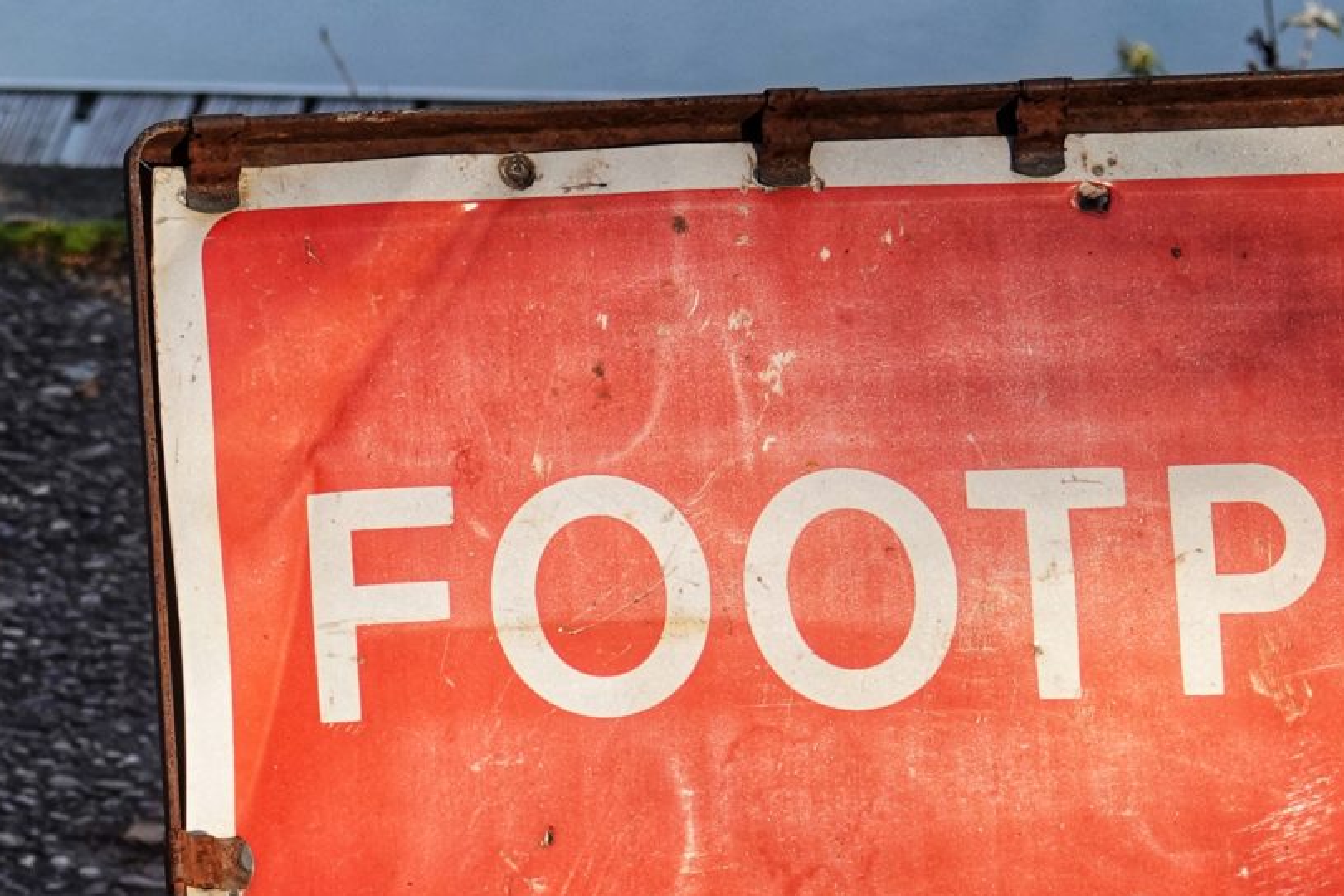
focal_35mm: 199
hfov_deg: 10.1
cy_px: 991
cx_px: -360
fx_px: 7429
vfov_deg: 6.9
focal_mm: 23.09
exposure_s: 1/250
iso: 100
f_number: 3.5
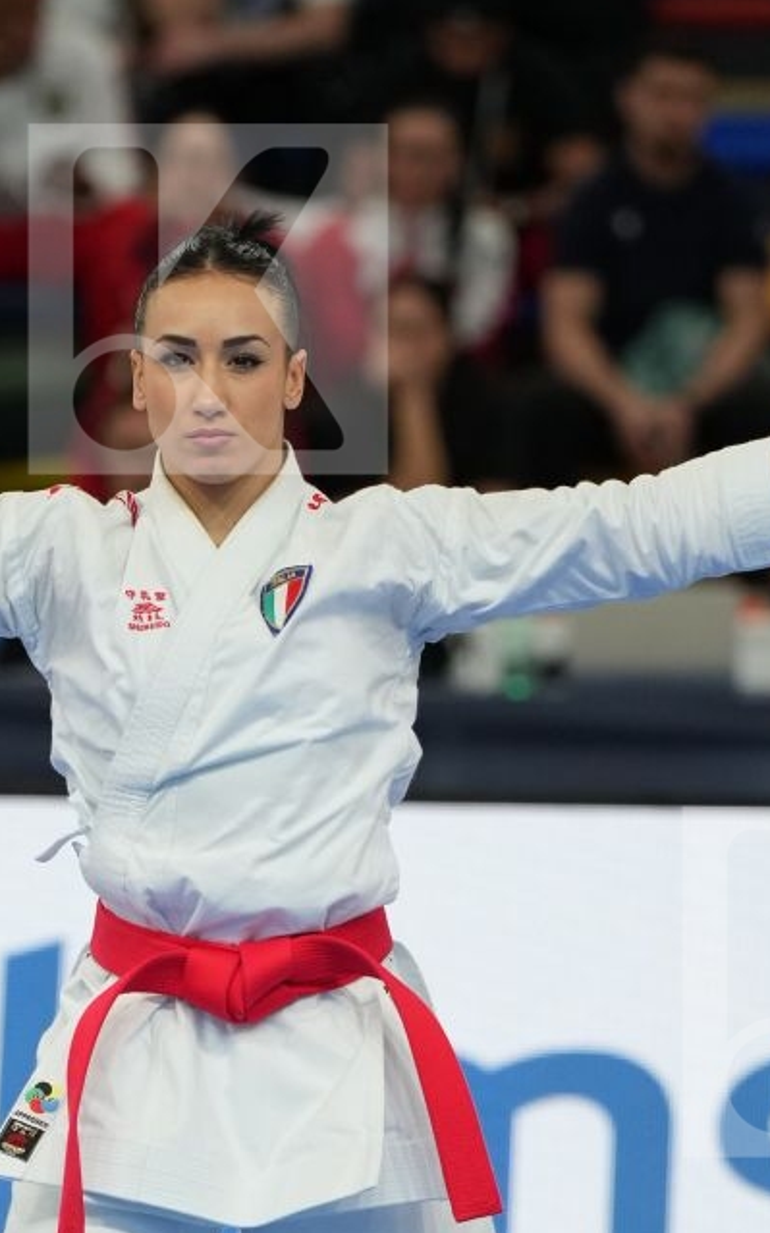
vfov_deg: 4.7
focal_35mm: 448
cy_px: 982
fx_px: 15052
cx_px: 208
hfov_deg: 2.9
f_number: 2.8
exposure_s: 1/500
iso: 1000
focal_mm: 156
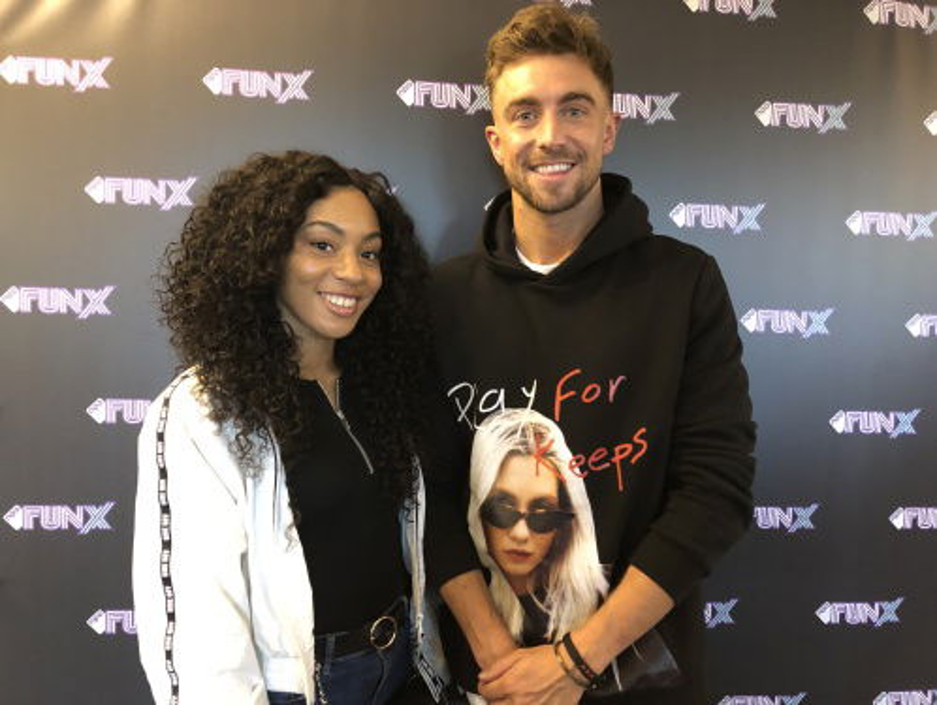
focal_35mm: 28
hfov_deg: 63.4
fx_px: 759
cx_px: 468
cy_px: 352
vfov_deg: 49.9
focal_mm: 4
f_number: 1.8
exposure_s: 1/6
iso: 100
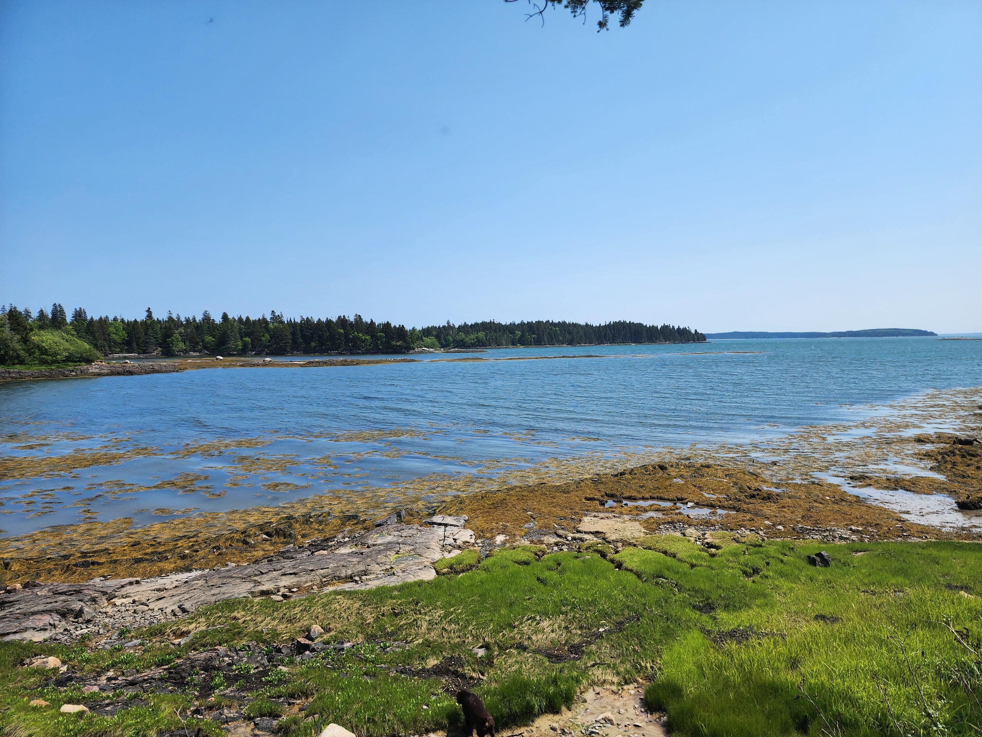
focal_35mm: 23
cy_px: 368
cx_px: 491
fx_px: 652
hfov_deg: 73.9
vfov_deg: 58.9
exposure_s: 1/1529
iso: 12
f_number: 1.8
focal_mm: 6.4
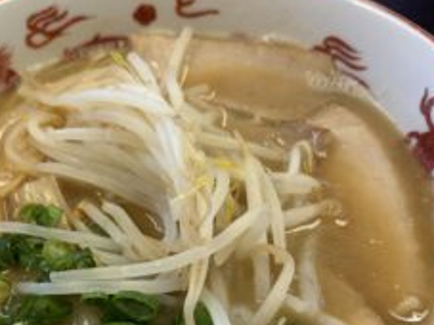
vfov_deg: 32.9
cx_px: 165
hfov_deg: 43.6
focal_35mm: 43
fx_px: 539
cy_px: 248
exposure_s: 1/120
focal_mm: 5.96
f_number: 1.6
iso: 100
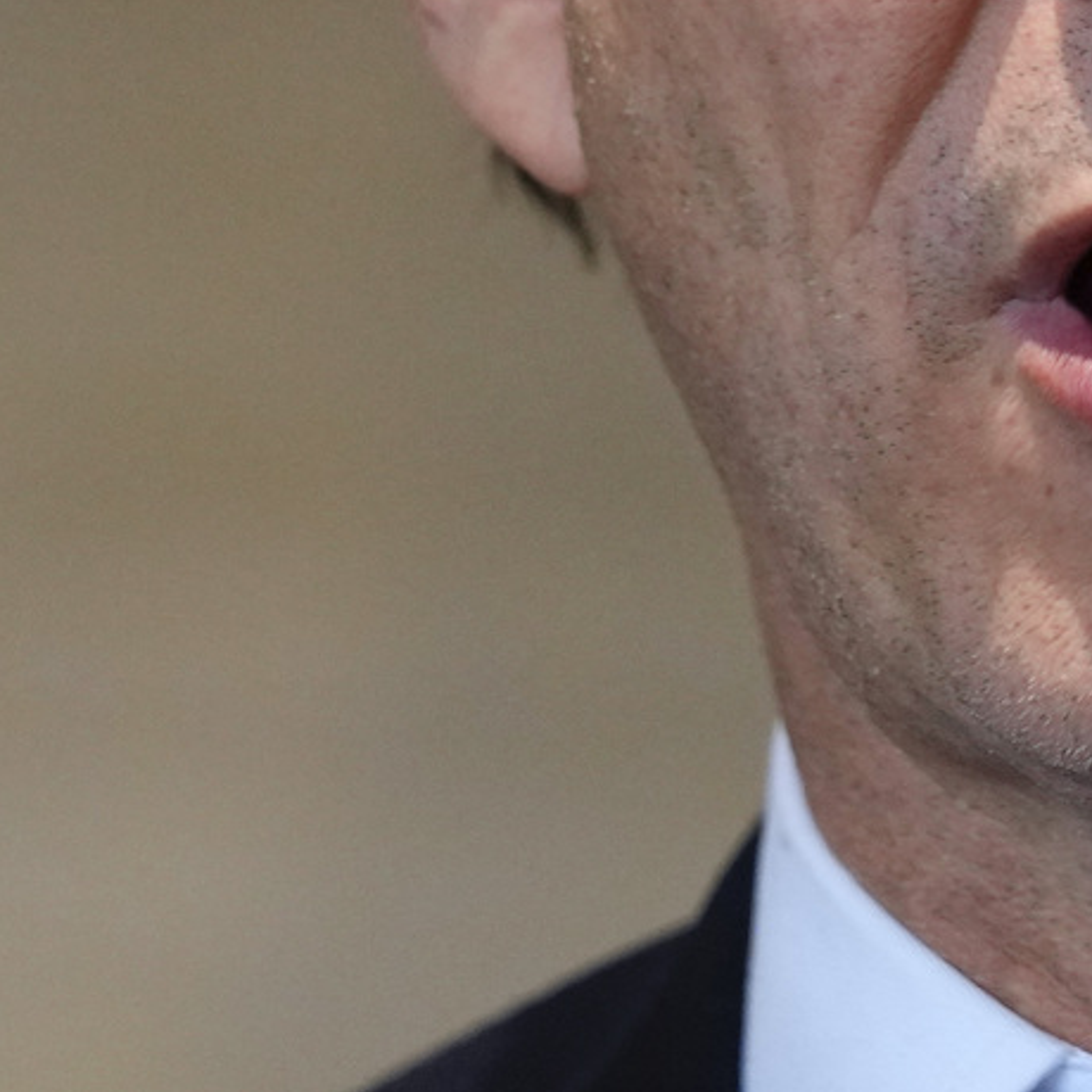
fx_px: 25304
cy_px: -164
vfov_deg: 2.5
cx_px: 1154
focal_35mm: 709
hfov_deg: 2.5
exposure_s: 1/125
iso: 2000
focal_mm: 200
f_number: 3.2
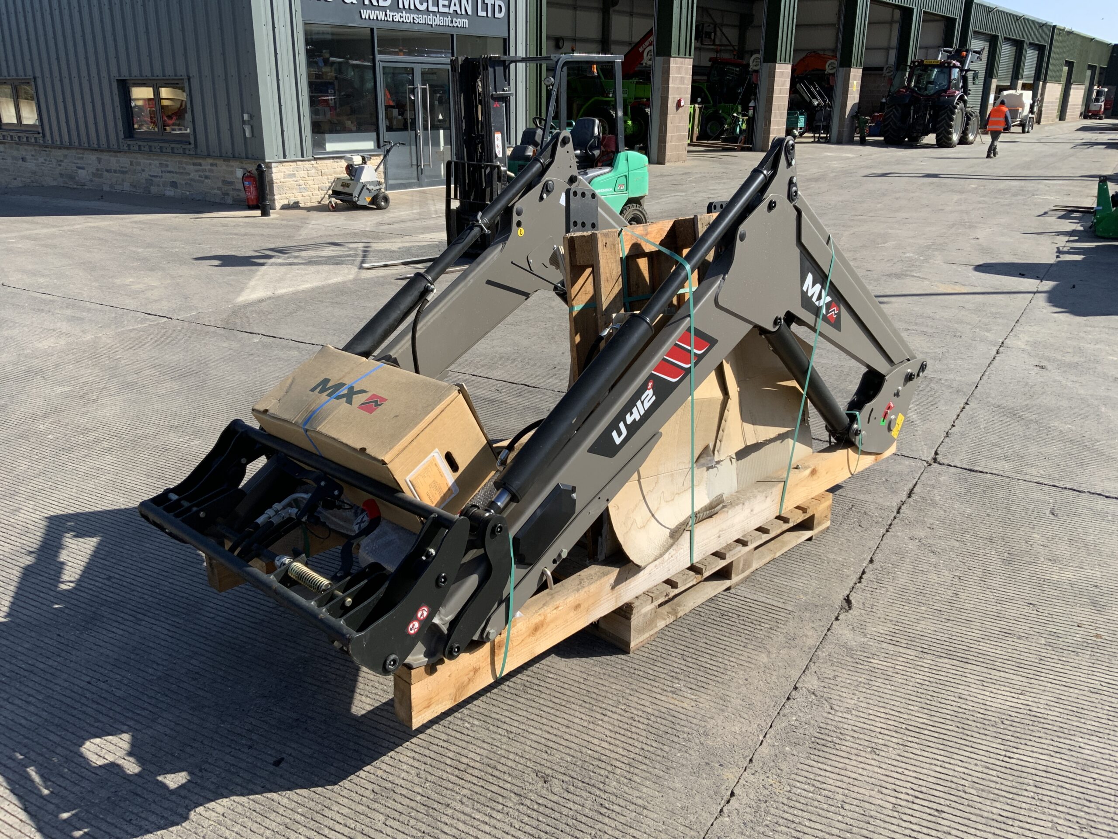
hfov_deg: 61.7
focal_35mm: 29
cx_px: 559
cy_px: 420
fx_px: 937
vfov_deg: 48.2
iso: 16
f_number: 1.8
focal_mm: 3
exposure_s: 1/1577
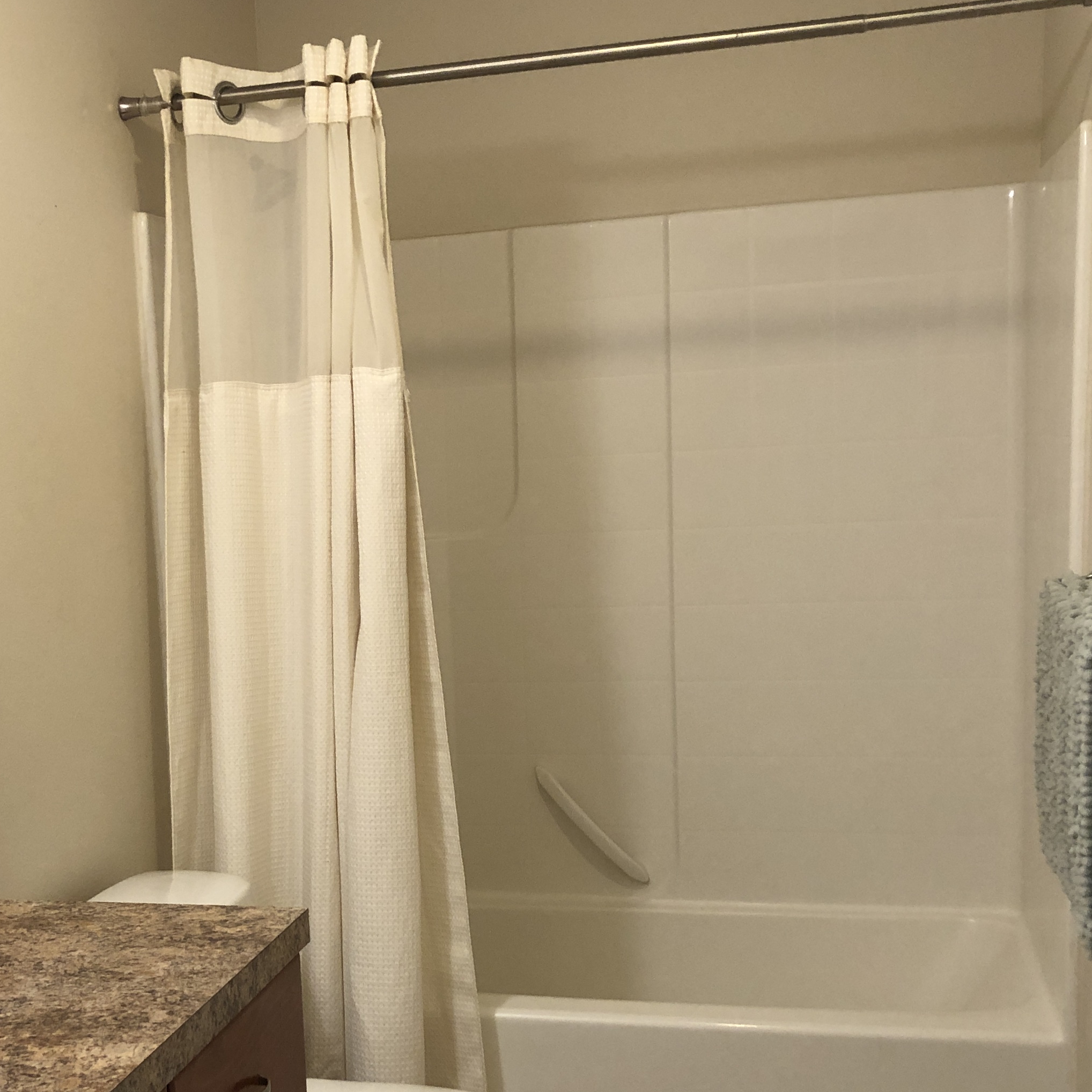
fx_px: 1749
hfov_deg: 34.1
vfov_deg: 34.4
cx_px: 301
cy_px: 726
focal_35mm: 49
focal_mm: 3.99
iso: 40
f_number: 1.8
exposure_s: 1/30
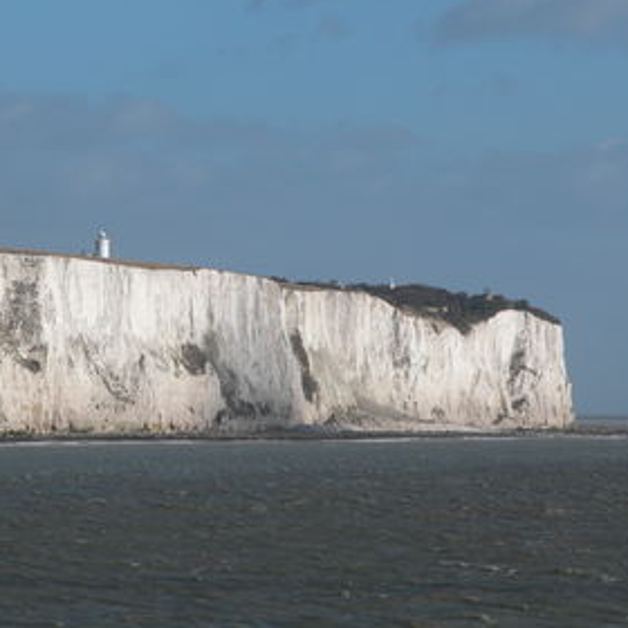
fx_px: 4864
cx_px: 213
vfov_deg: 7.4
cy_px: 307
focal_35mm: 237
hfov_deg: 7.4
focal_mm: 48.5
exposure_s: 1/537
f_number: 7.1
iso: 100
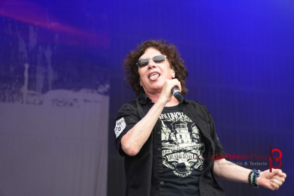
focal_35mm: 207
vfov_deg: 6.6
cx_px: 147
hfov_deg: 9.9
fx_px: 1690
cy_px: 98
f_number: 5.6
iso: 800
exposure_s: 1/250
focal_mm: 138
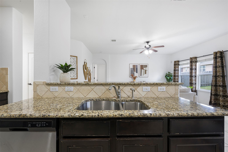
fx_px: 89
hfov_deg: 104.3
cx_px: 114
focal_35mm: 14
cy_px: 76
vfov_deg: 81.2
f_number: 11
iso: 250
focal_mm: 14
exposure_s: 1/4
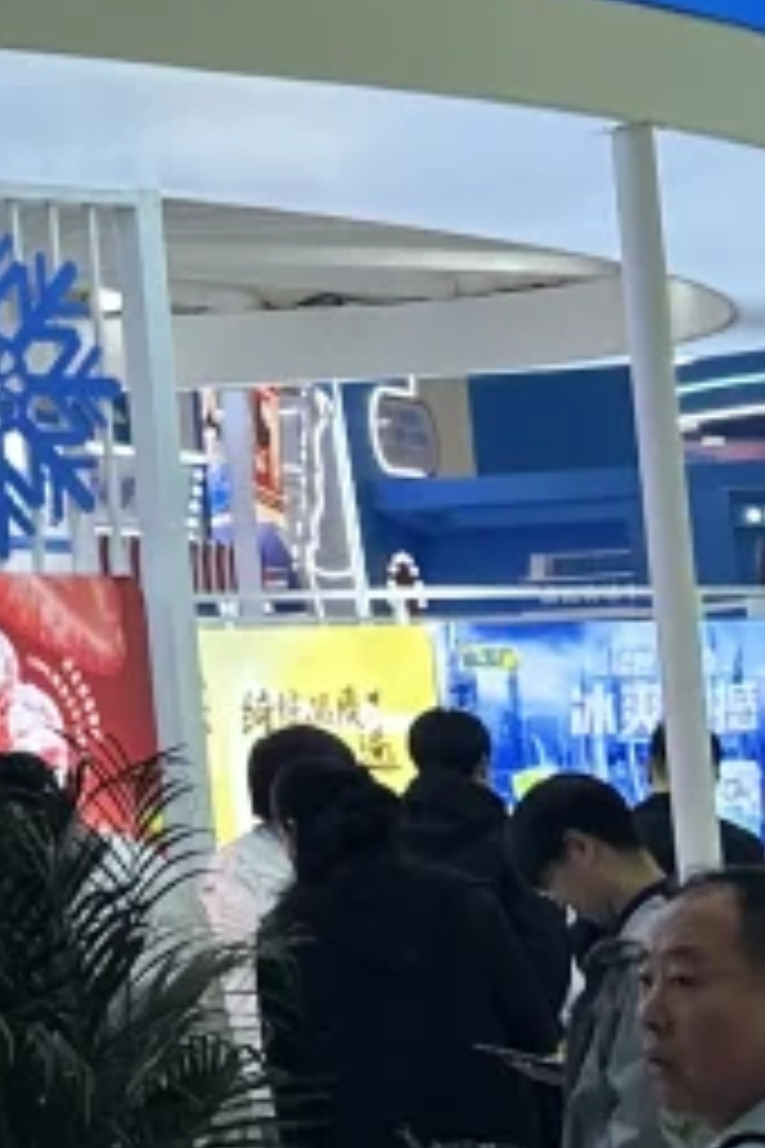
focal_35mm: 141
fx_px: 4494
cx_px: -981
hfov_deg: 8.9
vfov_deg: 14.3
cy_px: 32
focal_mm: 6.86
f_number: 1.78
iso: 64
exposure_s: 1/234
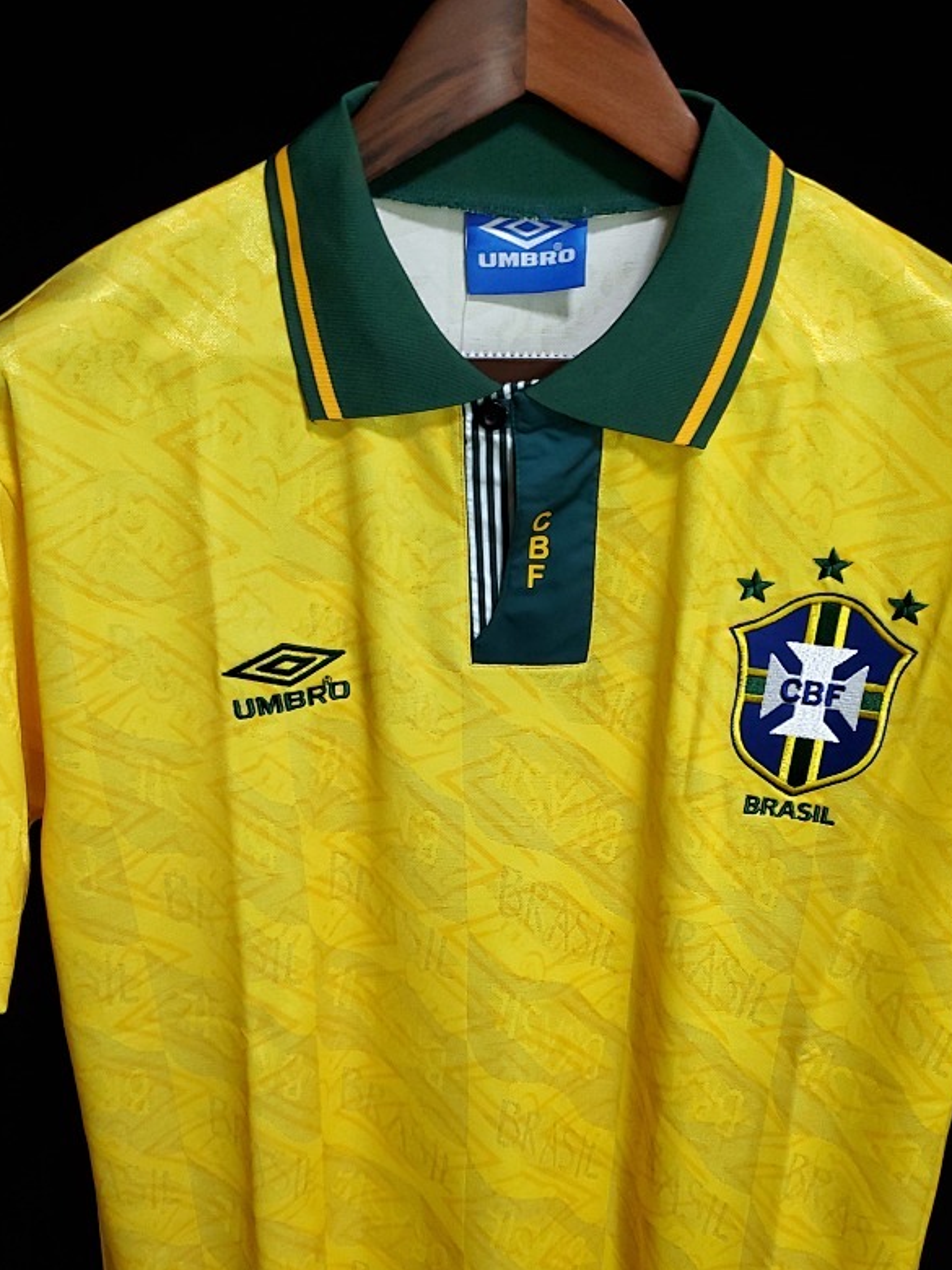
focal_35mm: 36
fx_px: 1320
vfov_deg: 50.6
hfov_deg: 39.7
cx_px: 485
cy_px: 826
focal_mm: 4.3
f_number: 1.5
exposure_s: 1/15
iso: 200
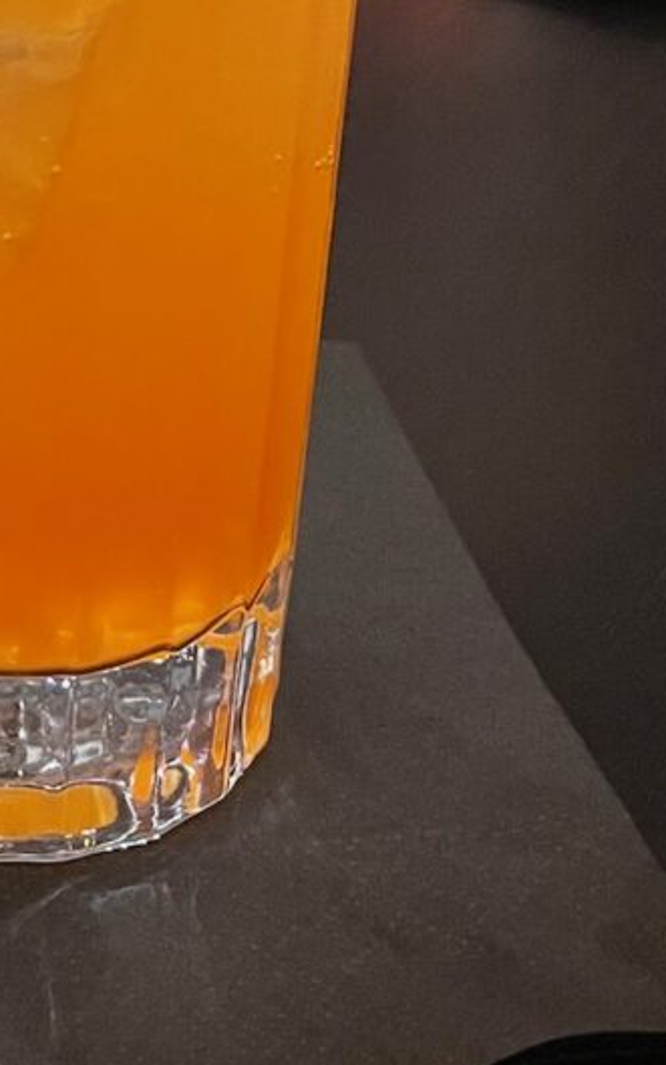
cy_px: 113
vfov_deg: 25.1
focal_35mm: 80
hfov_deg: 14.9
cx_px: -398
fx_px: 2321
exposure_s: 1/33
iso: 500
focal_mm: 5.1
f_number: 1.6
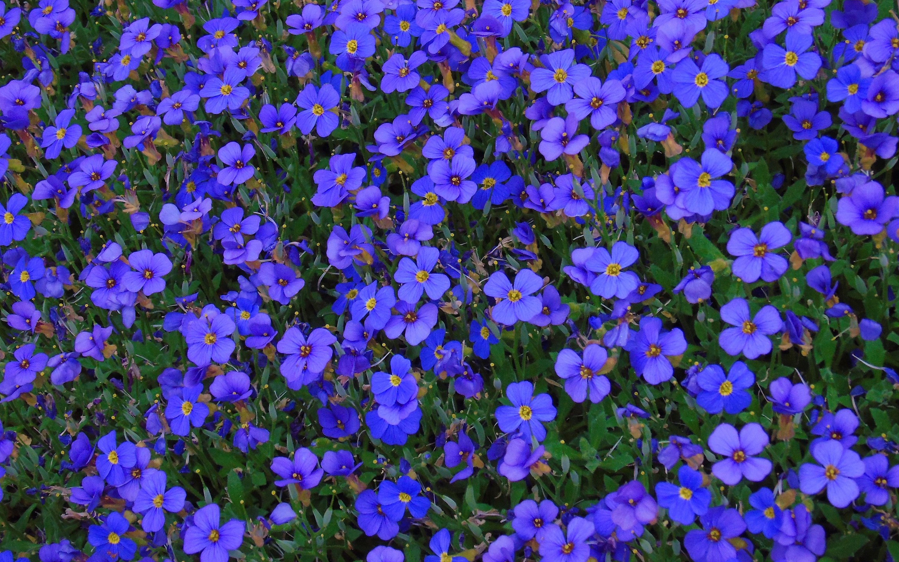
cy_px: 293
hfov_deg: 30.2
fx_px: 1666
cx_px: 456
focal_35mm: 68
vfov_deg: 19.1
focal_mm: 11
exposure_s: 1/200
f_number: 5
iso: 400
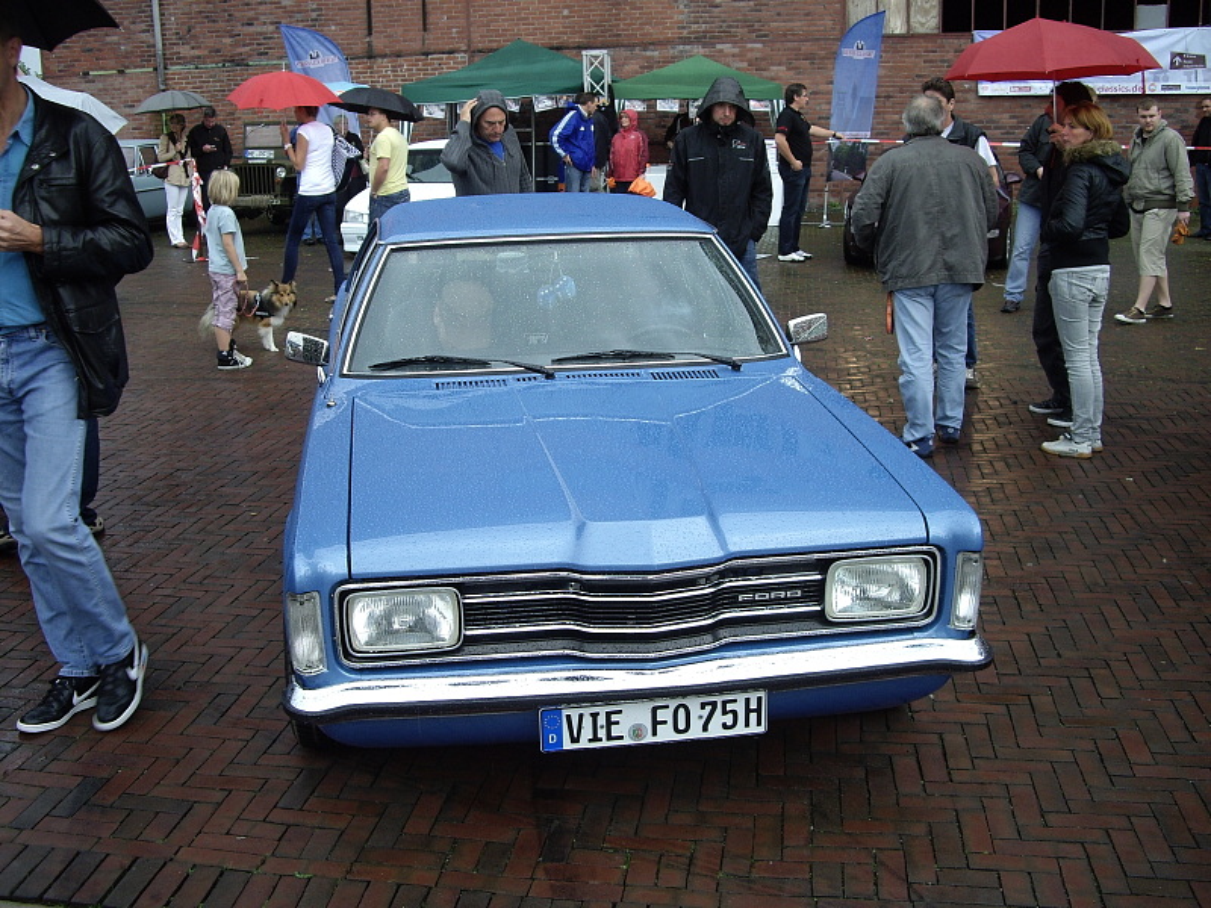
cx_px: 606
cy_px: 454
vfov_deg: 37.7
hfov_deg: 49.0
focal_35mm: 38
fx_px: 1329
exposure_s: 1/160
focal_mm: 7.9
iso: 100
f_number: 2.8
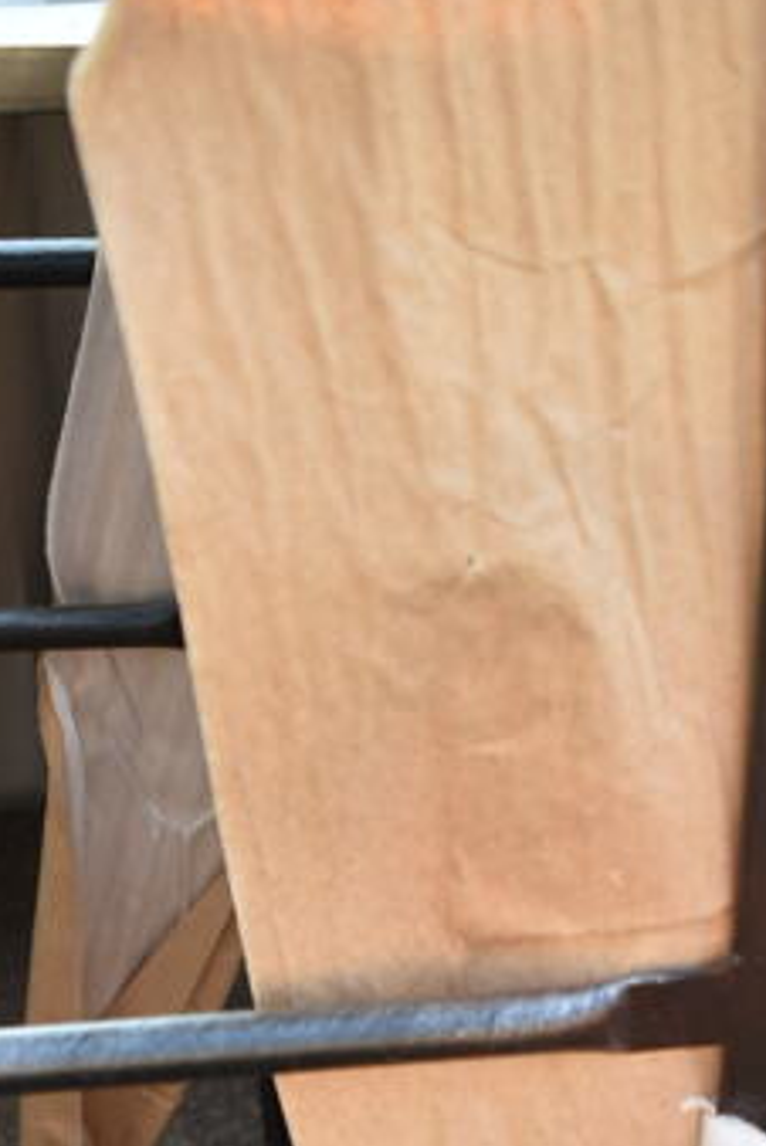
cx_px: 92
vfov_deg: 18.8
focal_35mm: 101
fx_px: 3228
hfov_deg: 13.4
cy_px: 1446
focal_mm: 25
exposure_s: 1/125
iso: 250
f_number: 4
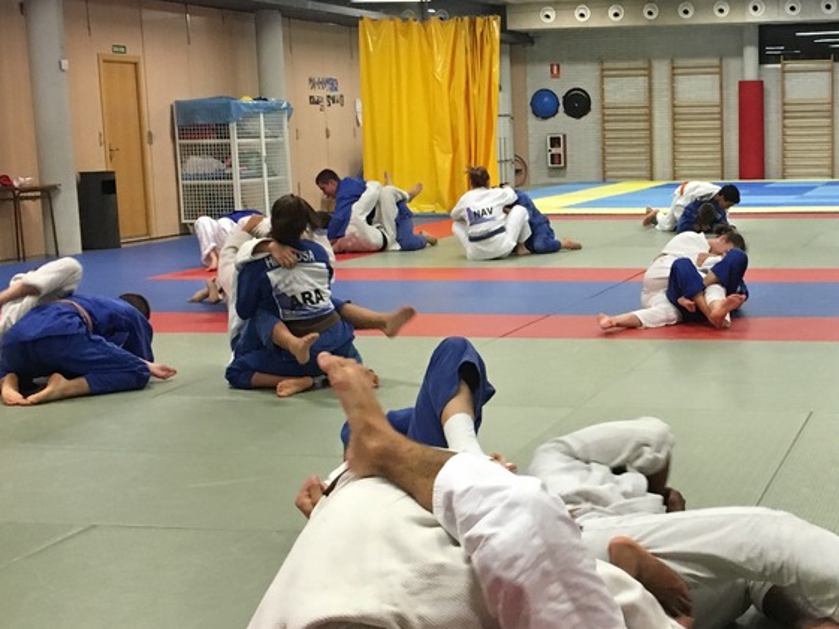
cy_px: 335
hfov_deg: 30.4
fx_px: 1503
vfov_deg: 23.7
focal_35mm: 62
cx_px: 677
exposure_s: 1/33
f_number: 2.2
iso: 200
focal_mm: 4.15
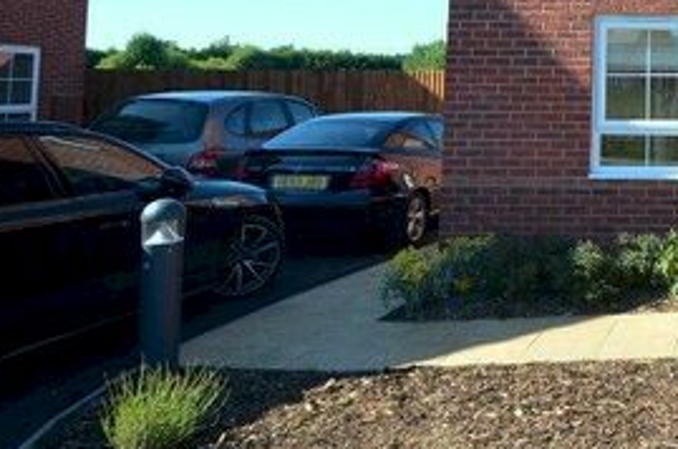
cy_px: 11
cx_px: 744
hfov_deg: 40.3
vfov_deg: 31.7
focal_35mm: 39
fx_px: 733
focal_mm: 10
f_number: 8
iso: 200
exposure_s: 1/250
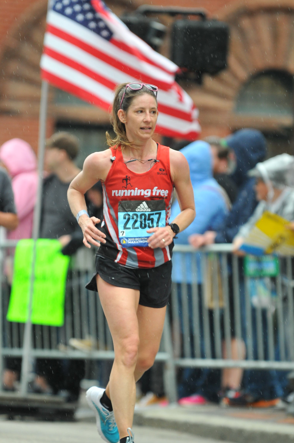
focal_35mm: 401
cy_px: 269
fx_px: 4925
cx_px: 147
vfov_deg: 5.1
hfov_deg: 3.4
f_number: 2.8
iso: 360
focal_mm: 200
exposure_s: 1/400
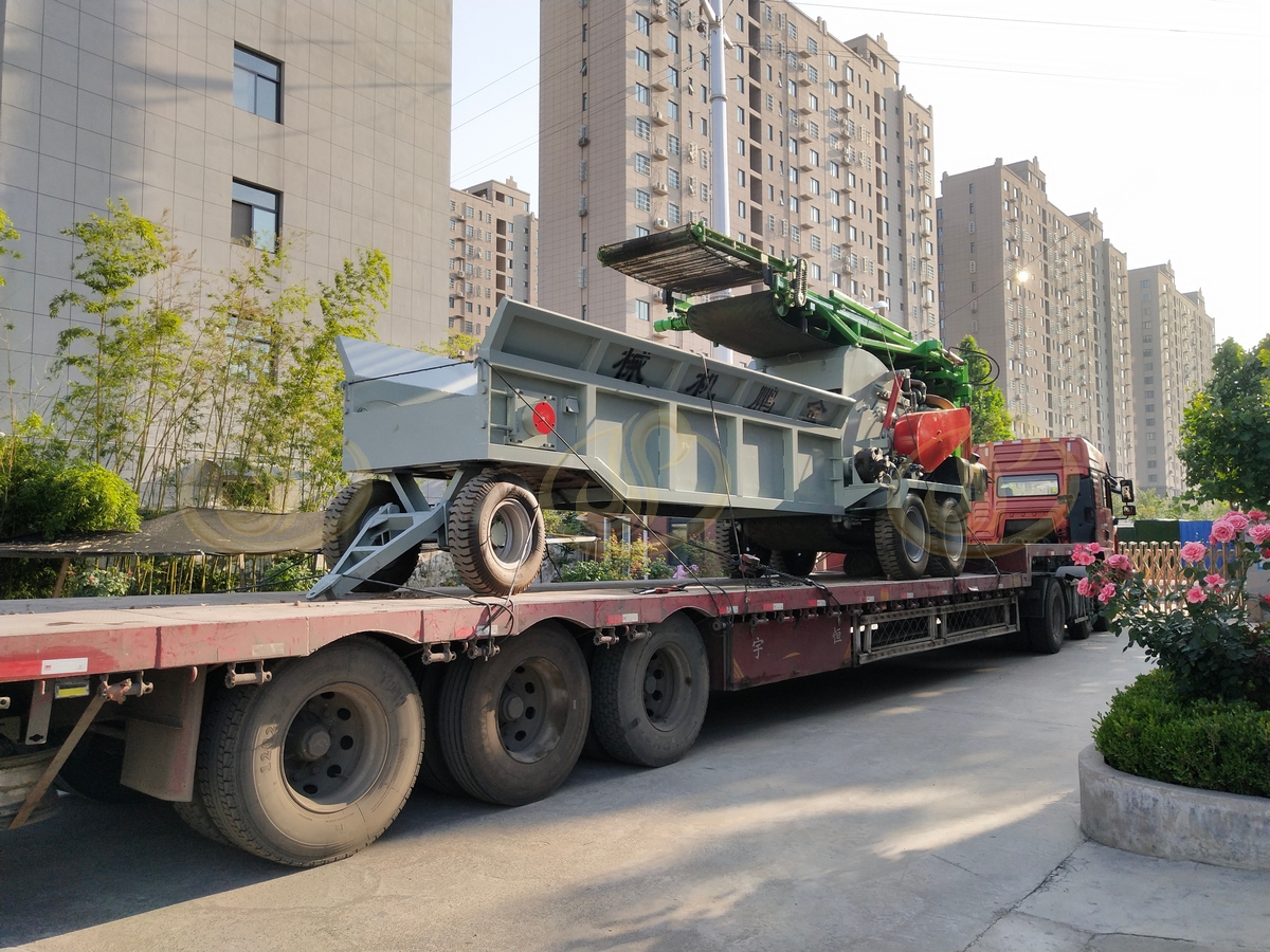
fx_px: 1101
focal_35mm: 30
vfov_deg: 46.8
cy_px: 476
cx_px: 635
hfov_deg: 60.0
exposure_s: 1/1260
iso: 128
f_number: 1.8
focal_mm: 3.95
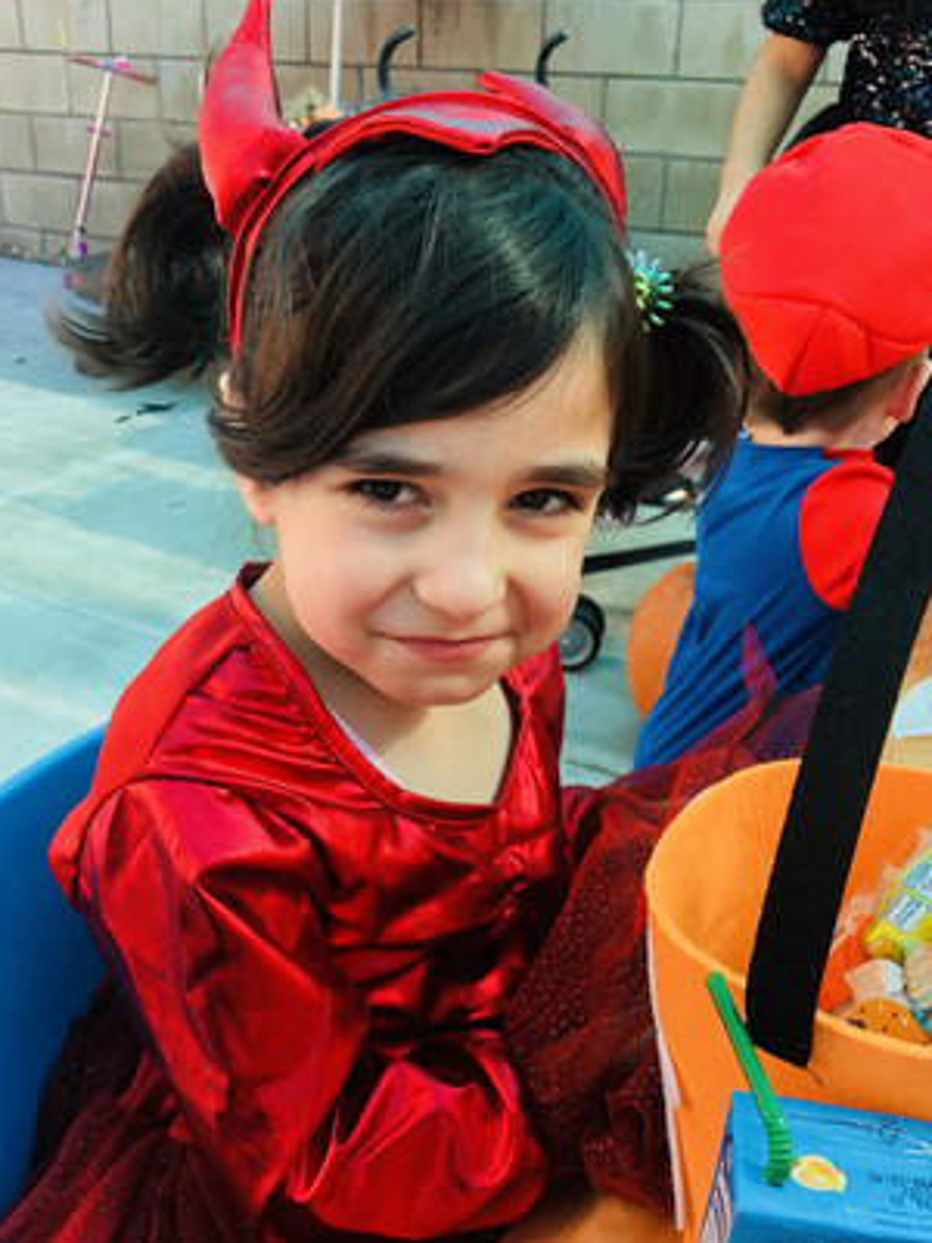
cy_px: 646
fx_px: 1256
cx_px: 421
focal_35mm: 35
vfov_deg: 52.6
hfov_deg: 40.7
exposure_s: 1/148
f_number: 1.8
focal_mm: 4
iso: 20
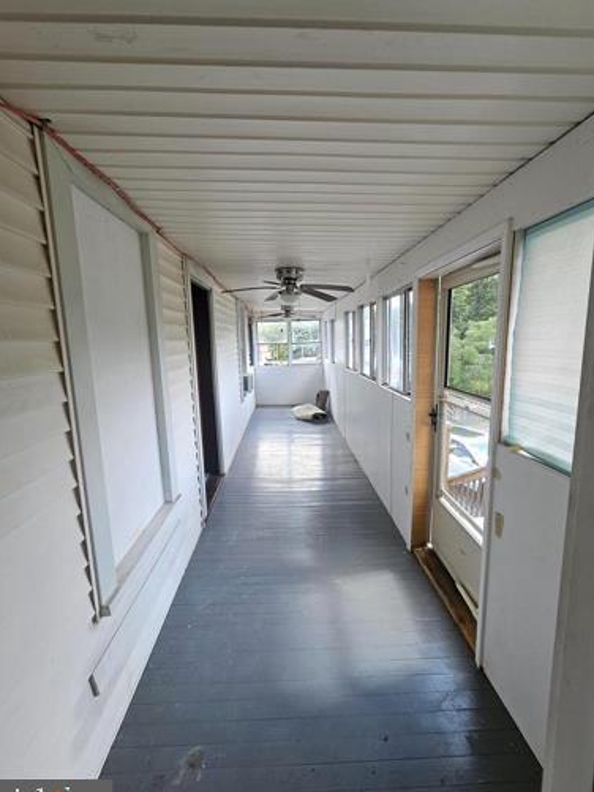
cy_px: 398
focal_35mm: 14
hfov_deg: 85.7
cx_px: 293
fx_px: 320
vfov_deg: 102.0
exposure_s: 1/60
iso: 32
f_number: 2.2
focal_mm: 1.74
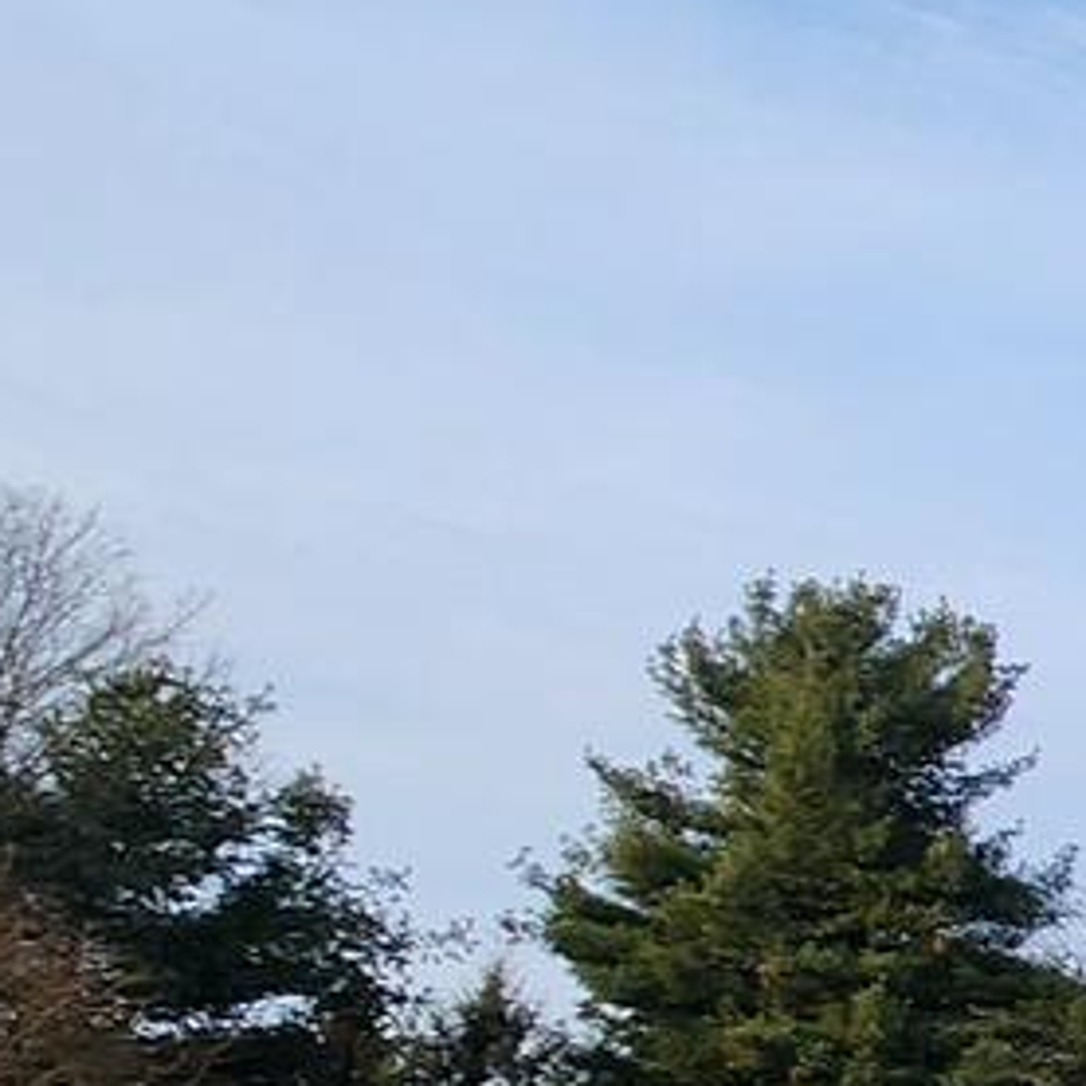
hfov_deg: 10.8
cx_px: 3431
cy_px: 1255
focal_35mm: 85
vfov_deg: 19.4
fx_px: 3017
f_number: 2.2
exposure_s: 1/937
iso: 50
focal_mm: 2.2
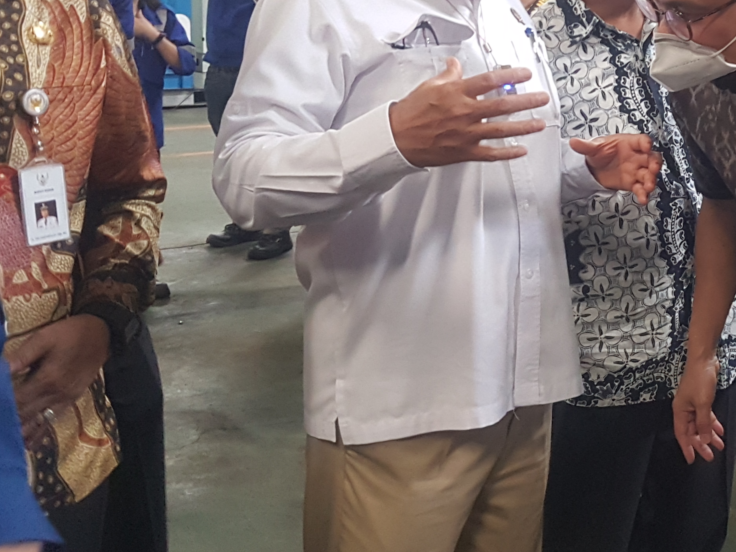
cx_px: 729
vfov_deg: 25.7
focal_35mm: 56
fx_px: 1191
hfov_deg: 31.8
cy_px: 114
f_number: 1.7
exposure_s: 1/25
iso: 200
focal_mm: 4.2
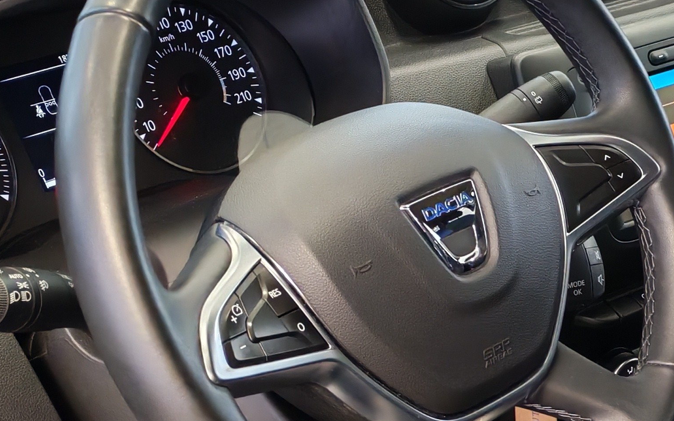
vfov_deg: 13.8
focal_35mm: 94
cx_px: 642
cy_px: 396
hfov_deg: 21.5
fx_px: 1727
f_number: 1.9
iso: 1422
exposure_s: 1/50
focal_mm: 6.12
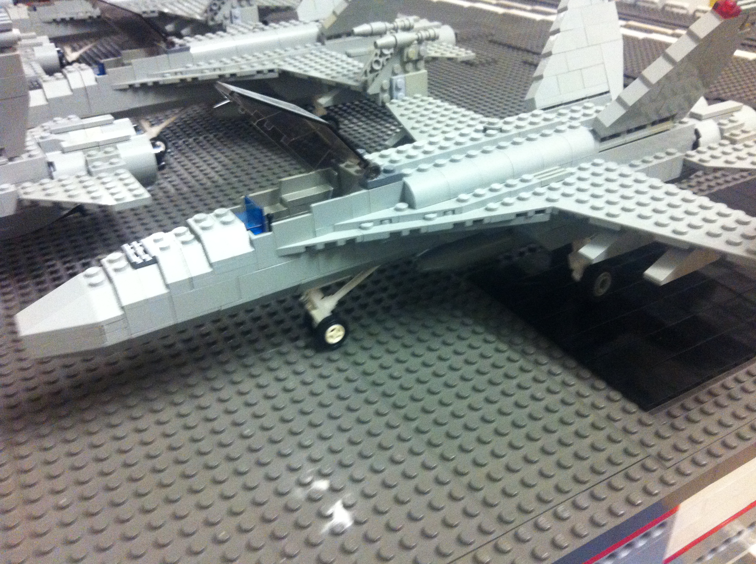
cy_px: 282
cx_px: 378
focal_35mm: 35
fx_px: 763
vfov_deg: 40.6
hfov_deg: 52.7
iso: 400
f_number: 2.8
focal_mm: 3.85
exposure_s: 1/17
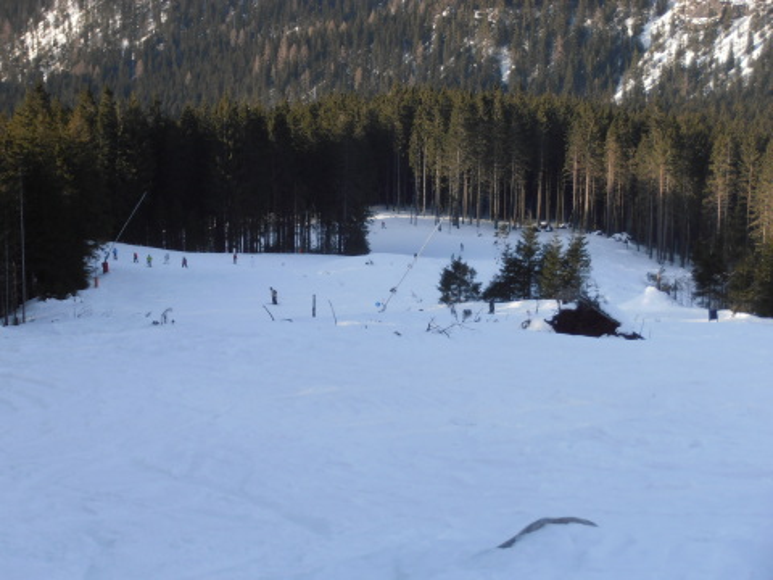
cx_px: 386
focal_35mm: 111
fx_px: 2479
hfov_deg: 17.7
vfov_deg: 13.3
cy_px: 290
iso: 80
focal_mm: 19.64
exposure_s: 1/250
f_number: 5.5
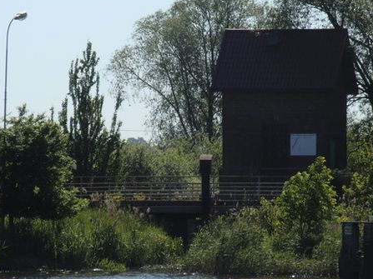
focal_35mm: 333
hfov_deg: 6.0
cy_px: 173
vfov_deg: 4.5
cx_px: 198
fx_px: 3587
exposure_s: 1/400
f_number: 5.7
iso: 64
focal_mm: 43
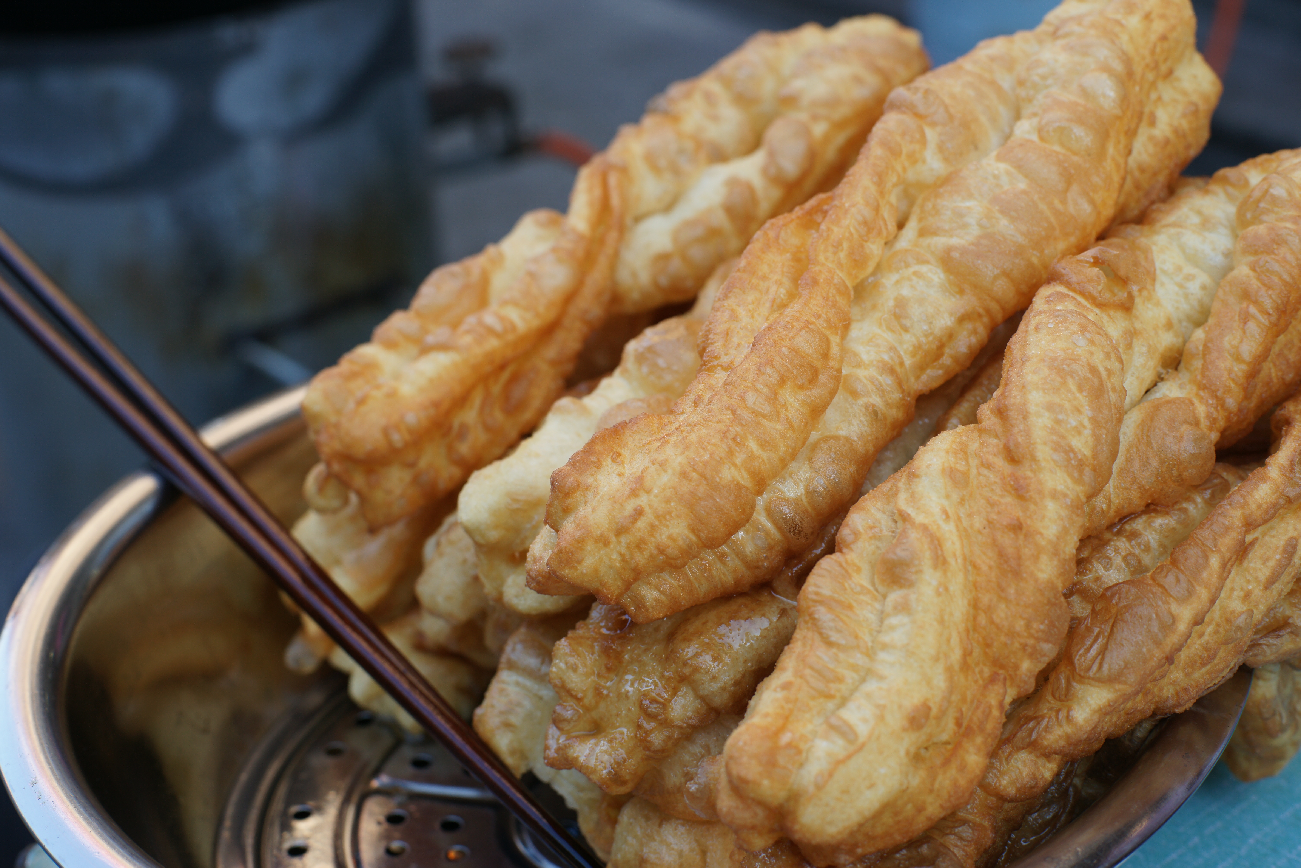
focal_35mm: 50
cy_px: 434
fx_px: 1807
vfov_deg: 27.0
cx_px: 650
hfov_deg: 39.6
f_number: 6.3
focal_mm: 50
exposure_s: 1/100
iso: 200
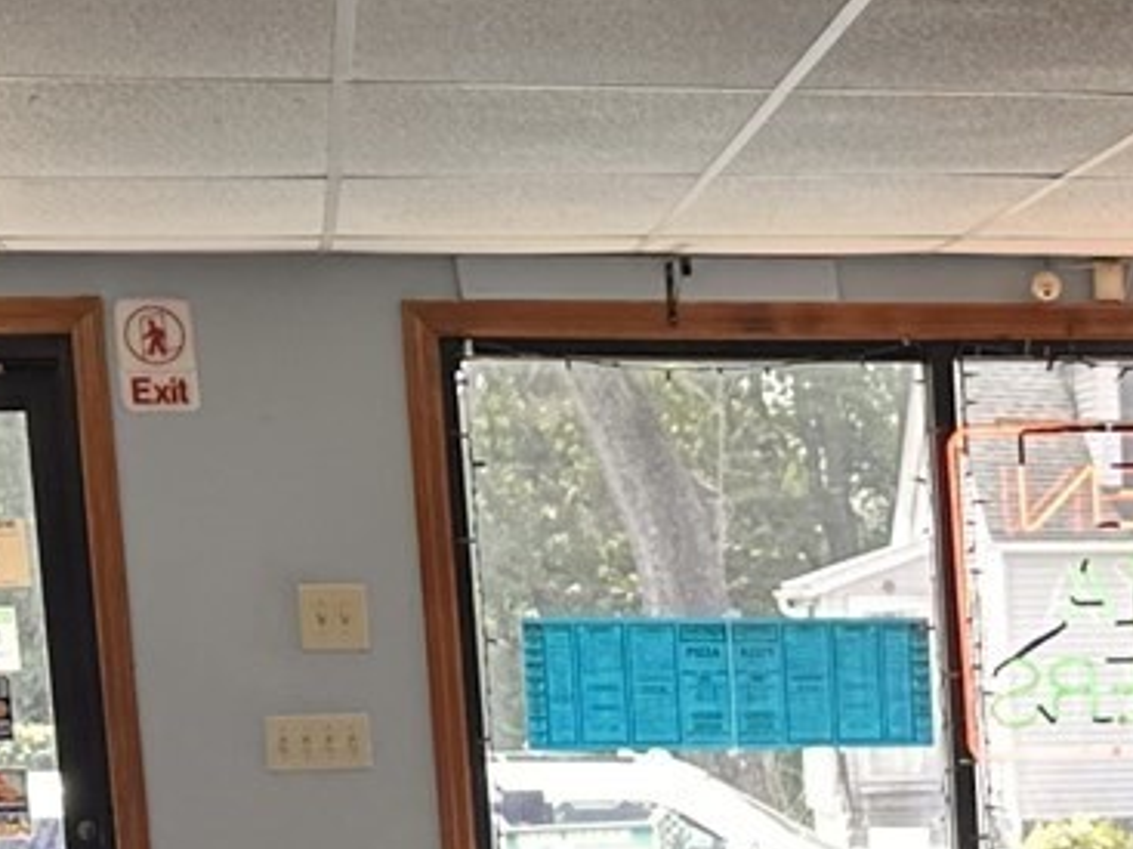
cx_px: 1587
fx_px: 4384
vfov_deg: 10.5
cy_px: 1408
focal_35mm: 134
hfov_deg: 14.0
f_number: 1.78
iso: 80
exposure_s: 1/120
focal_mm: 6.86
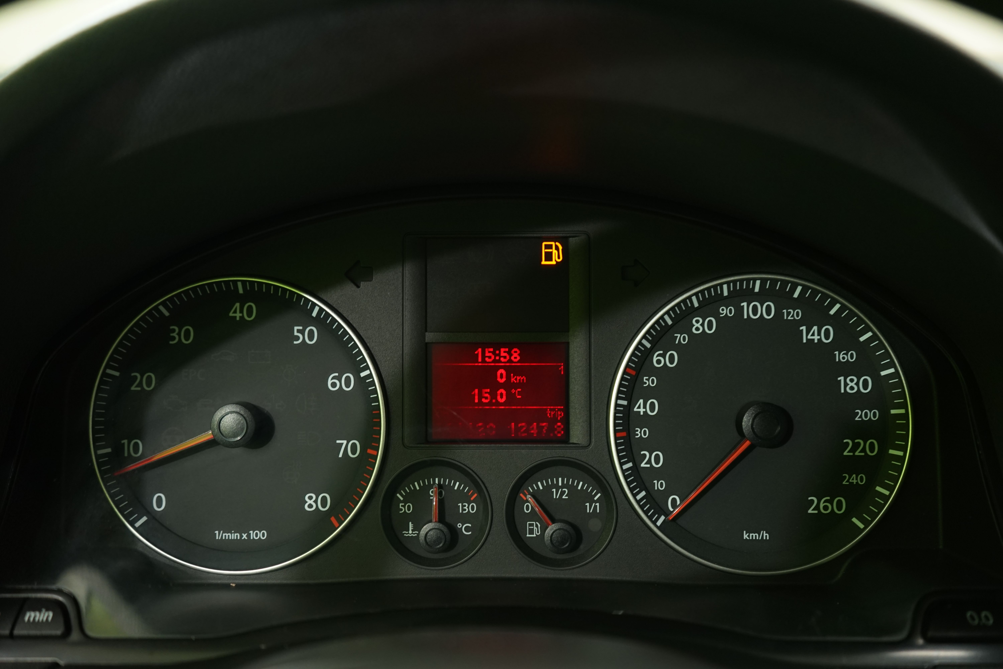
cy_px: 334
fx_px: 919
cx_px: 502
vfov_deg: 40.0
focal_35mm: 33
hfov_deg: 57.2
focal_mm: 33
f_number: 4
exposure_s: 1/15
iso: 800
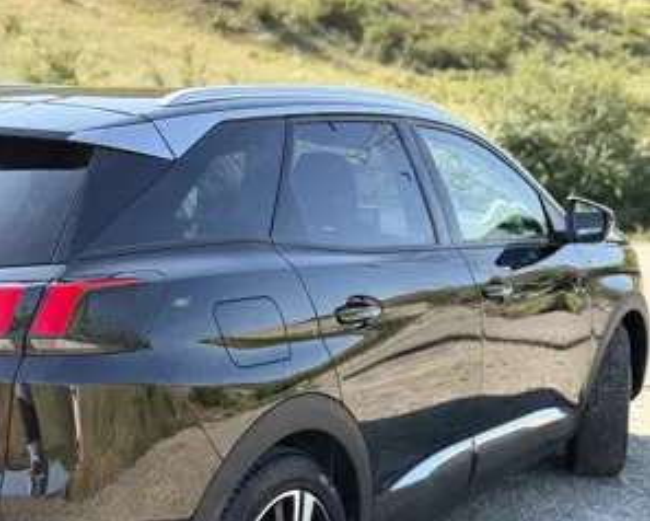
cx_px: 324
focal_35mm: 63
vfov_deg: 24.1
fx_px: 1213
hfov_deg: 30.0
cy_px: 366
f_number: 1.78
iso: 80
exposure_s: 1/509
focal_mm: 6.76
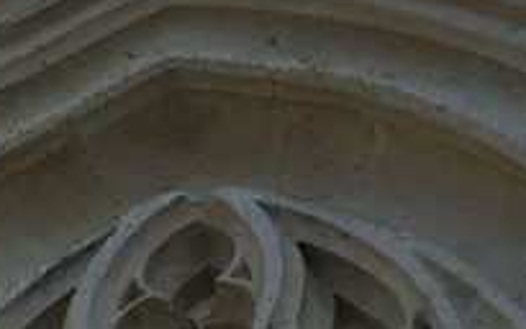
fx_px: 19319
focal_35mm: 1348
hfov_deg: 1.6
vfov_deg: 1.0
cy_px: 1295
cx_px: 1770
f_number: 14
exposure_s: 1/200
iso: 200
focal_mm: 170
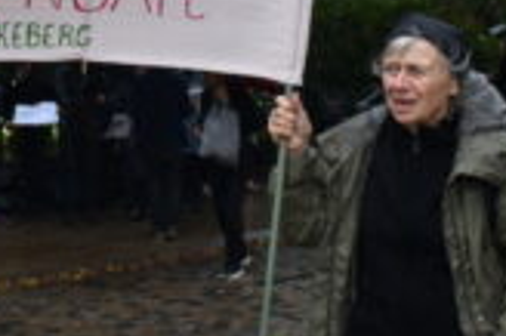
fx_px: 1390
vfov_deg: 13.6
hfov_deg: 20.5
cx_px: 157
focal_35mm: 99
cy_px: 18
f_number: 3.8
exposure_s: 1/60
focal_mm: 24
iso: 100
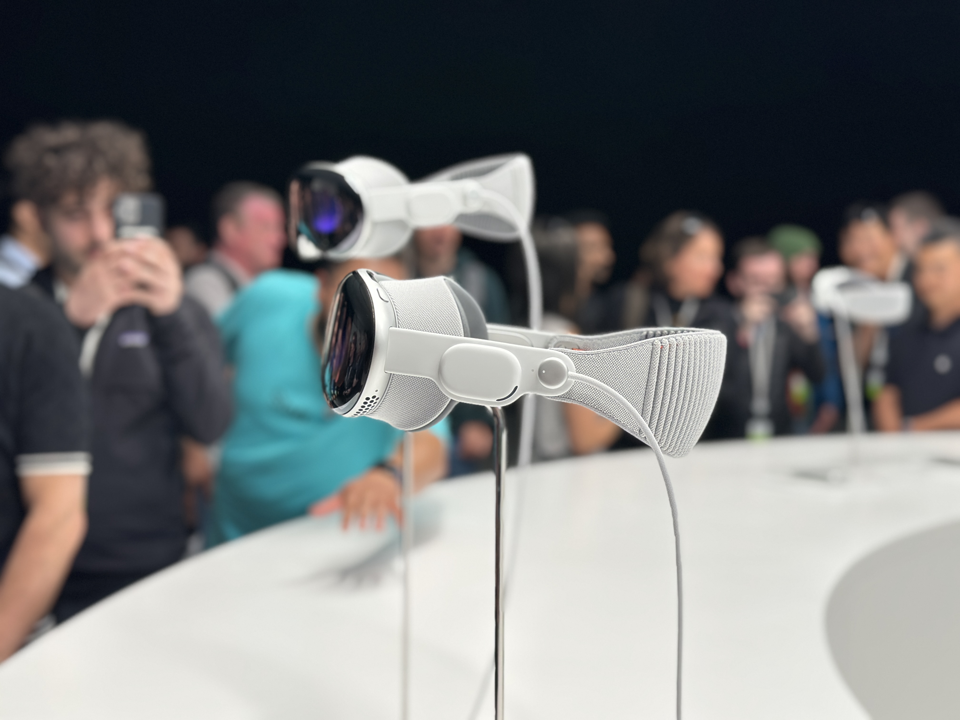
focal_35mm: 48
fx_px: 1331
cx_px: 480
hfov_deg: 39.7
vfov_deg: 30.3
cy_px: 360
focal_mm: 6.86
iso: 125
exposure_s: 1/59
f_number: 1.78
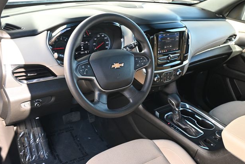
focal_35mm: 33
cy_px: 82
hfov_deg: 56.8
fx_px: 226
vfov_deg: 39.7
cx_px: 121
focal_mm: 21.5
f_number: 4
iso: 560
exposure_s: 1/125
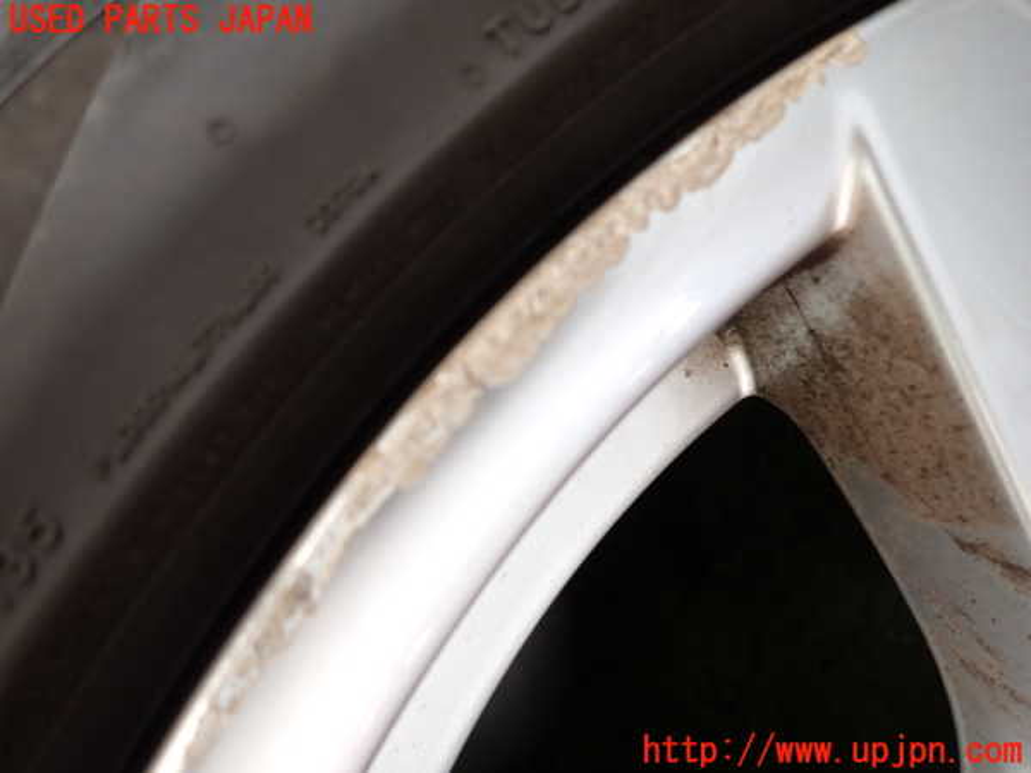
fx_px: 745
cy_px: 386
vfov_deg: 54.9
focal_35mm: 25
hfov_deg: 69.4
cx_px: 516
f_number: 2
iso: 125
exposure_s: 1/60
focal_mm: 4.5
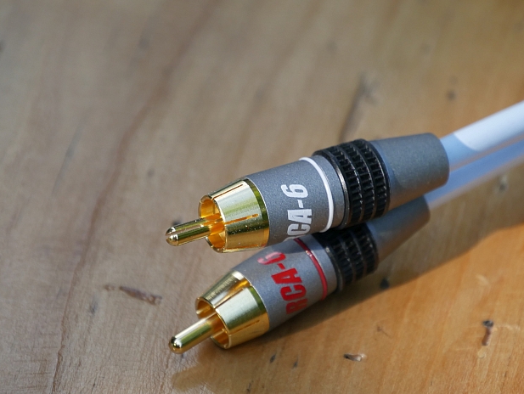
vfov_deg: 4.1
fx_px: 5500
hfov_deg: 5.5
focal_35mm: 363
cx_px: 305
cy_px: 208
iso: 640
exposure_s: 1/320
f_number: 5.6
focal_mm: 140
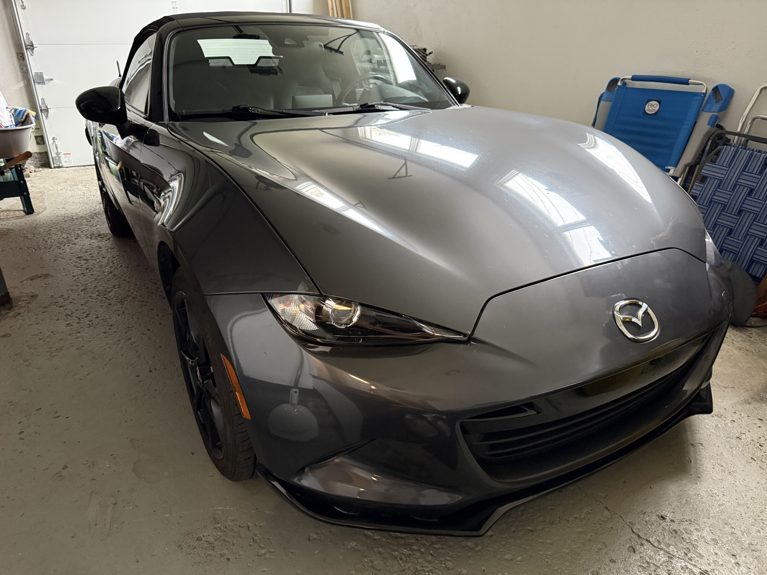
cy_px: 288
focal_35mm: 24
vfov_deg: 56.8
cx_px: 384
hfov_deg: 71.6
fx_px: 532
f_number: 1.78
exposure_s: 1/40
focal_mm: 6.76
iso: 800
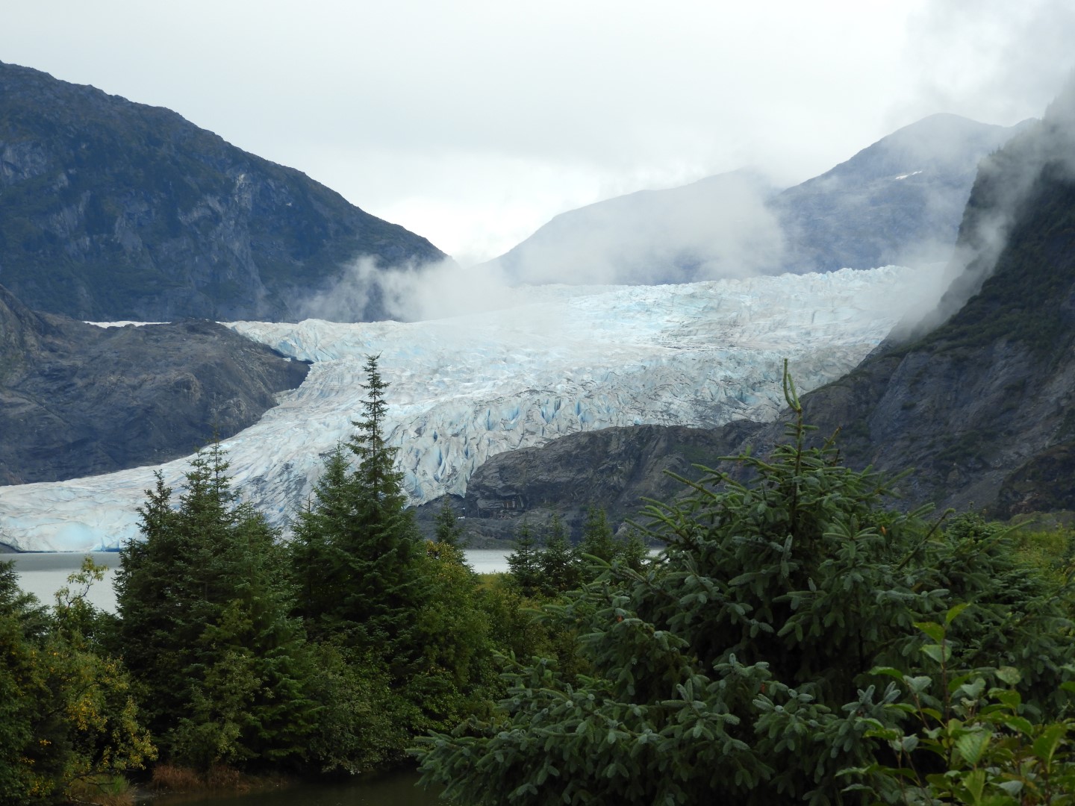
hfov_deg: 20.7
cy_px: 403
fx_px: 2950
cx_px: 538
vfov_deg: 15.6
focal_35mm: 95
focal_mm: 17
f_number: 4.8
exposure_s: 1/320
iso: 100
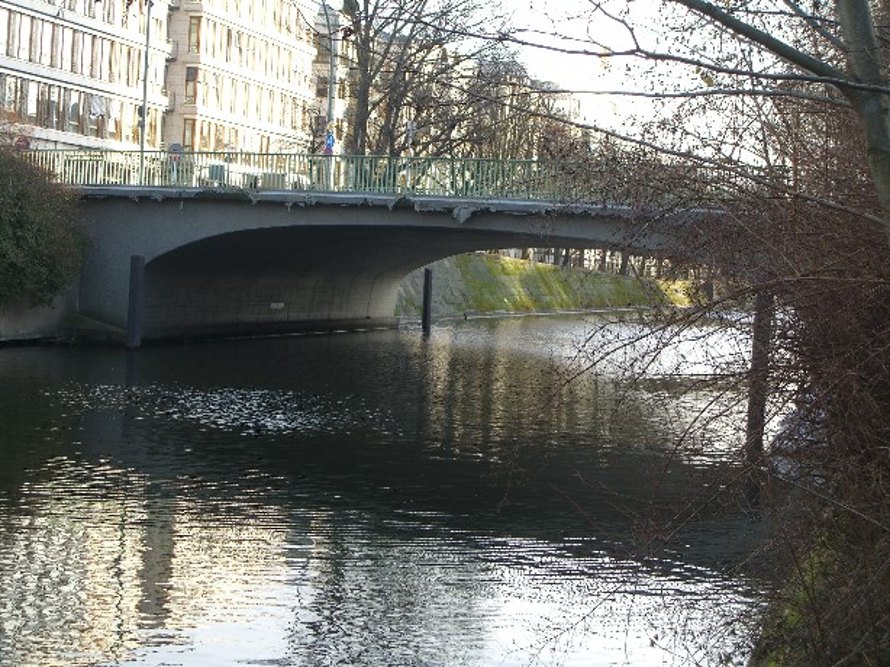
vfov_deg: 18.4
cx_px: 445
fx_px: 2056
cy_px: 334
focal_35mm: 80
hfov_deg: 24.4
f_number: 4.4
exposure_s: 1/100
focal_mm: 16.6
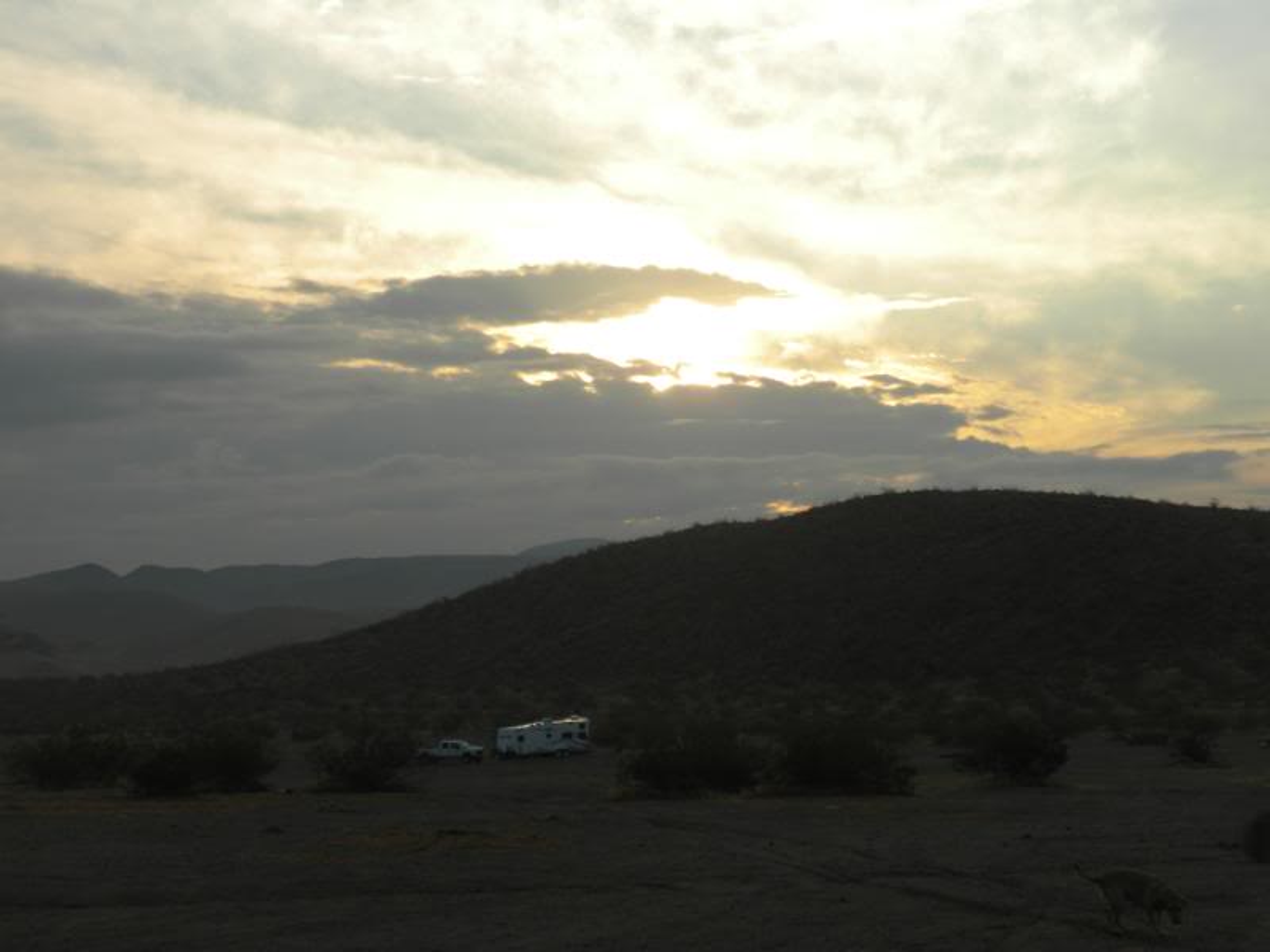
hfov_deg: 27.0
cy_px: 476
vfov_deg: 20.4
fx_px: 2642
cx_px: 635
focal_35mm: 72
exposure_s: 1/374
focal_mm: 12.7
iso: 64
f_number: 5
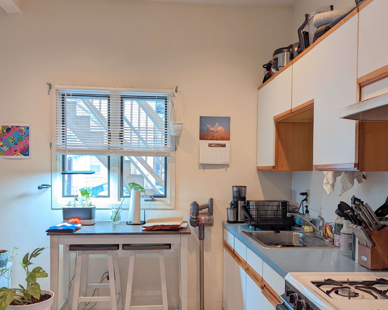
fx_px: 367
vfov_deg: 45.6
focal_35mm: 32
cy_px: 179
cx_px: 192
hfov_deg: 55.7
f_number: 1.85
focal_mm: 6.81
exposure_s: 1/60
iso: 77
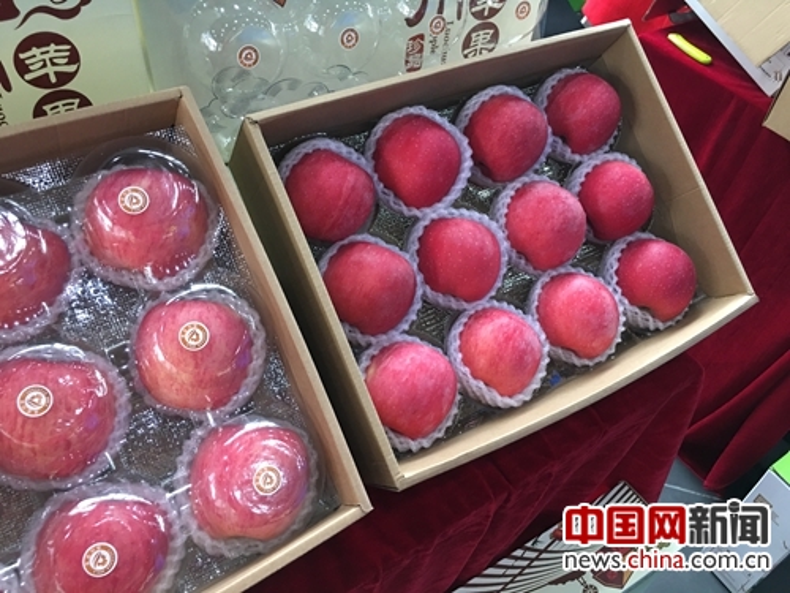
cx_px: 395
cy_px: 296
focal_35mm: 29
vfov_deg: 48.2
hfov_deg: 61.7
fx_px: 662
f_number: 2.2
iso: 100
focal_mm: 4.15
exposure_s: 1/17
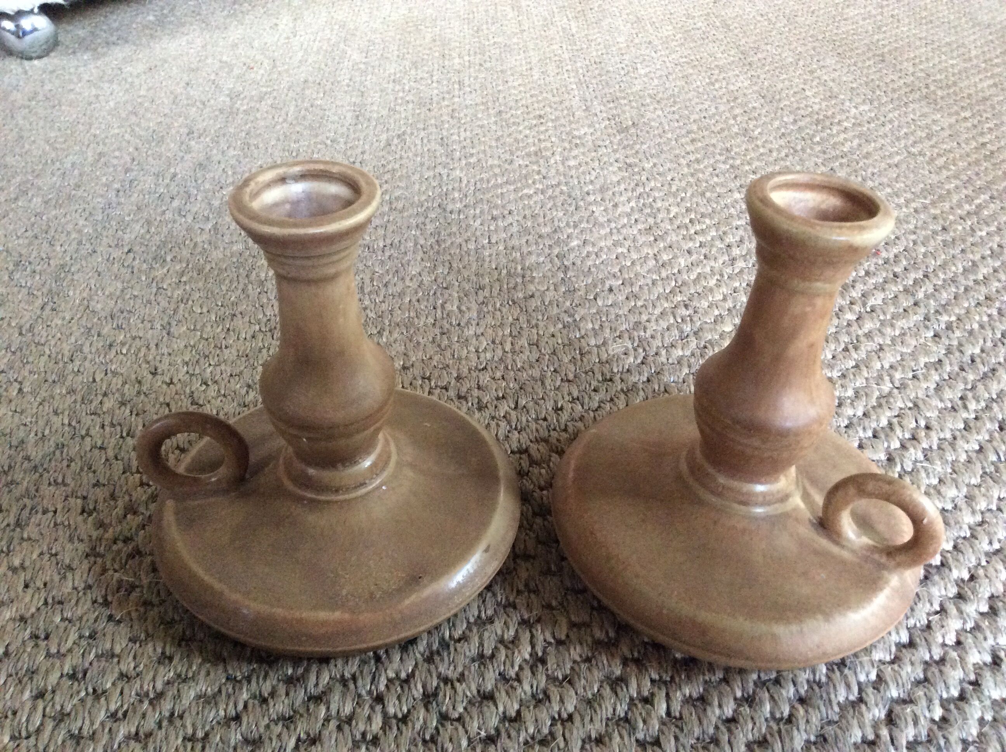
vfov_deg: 44.1
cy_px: 376
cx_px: 503
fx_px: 929
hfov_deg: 56.9
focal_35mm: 32
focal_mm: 3.3
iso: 320
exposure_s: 1/25
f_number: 2.4
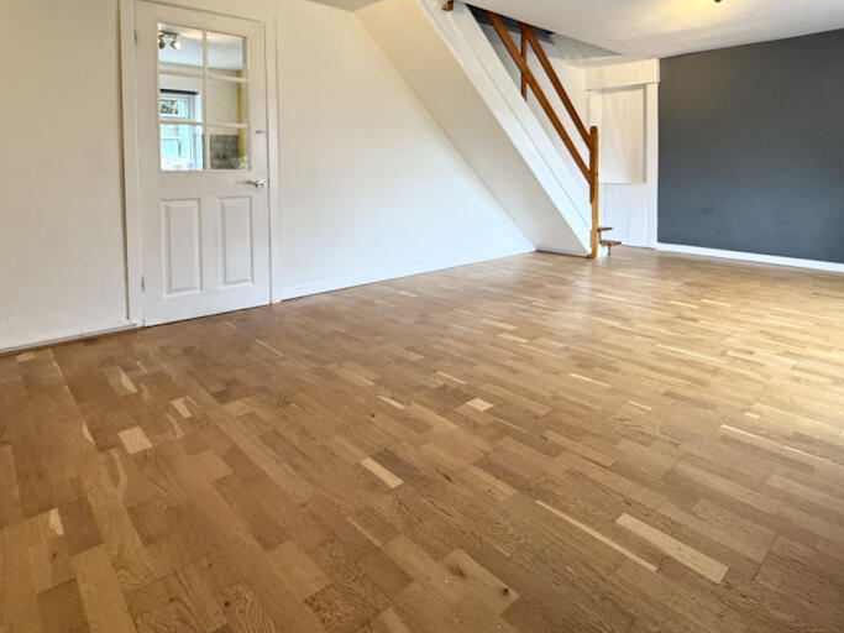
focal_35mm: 21
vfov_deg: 61.1
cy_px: 188
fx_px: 512
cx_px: 473
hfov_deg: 78.7
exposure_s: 1/100
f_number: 2.2
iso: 400
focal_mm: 2.22
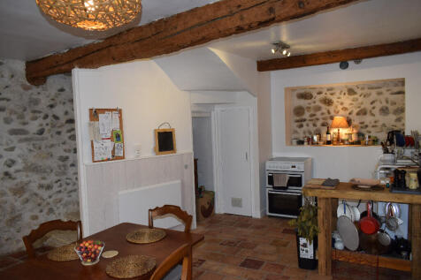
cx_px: 210
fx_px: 316
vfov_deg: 47.9
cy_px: 140
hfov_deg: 67.4
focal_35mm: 27
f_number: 5
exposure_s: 1/100
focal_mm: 18
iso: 800
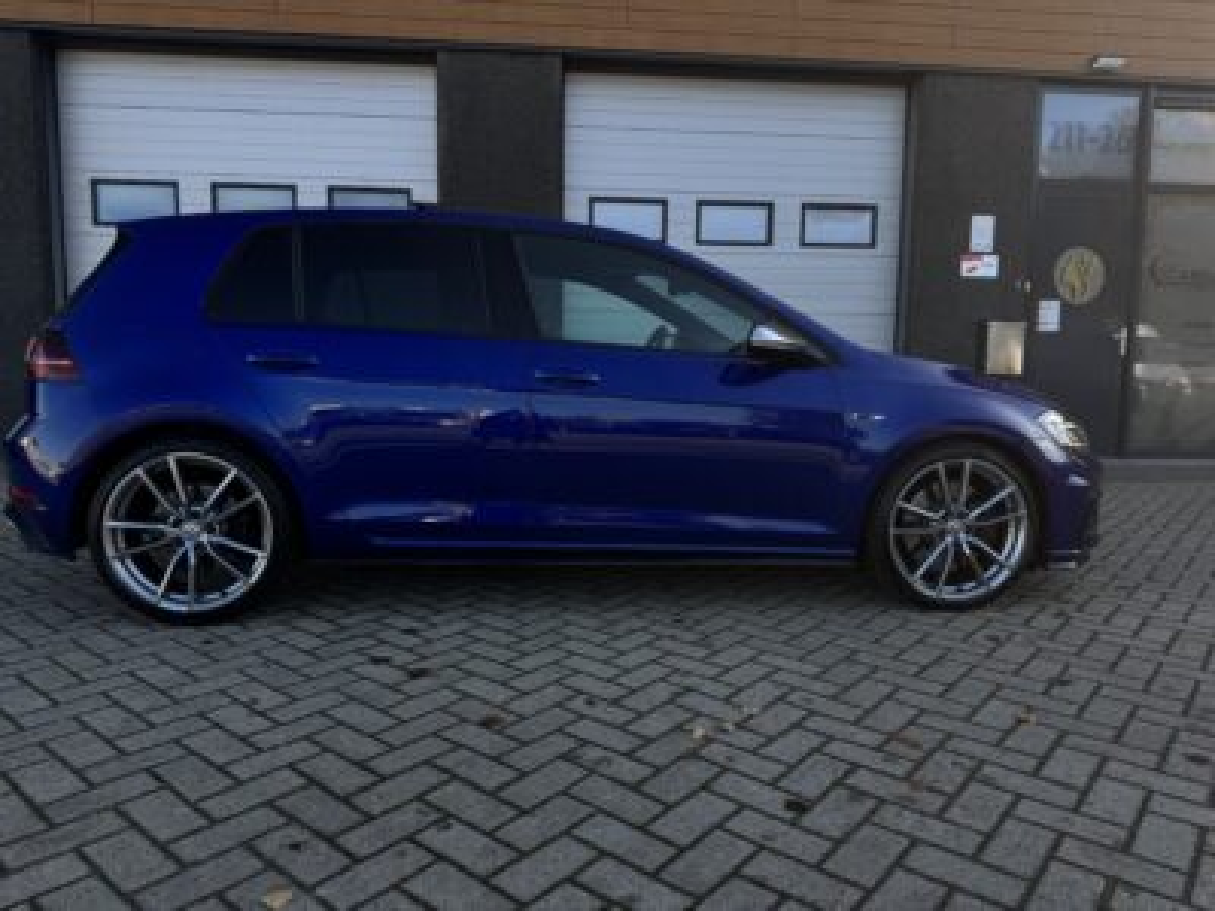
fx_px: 842
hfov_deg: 71.6
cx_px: 608
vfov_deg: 56.8
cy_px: 456
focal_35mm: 24
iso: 80
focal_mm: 6.76
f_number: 1.78
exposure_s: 1/1560
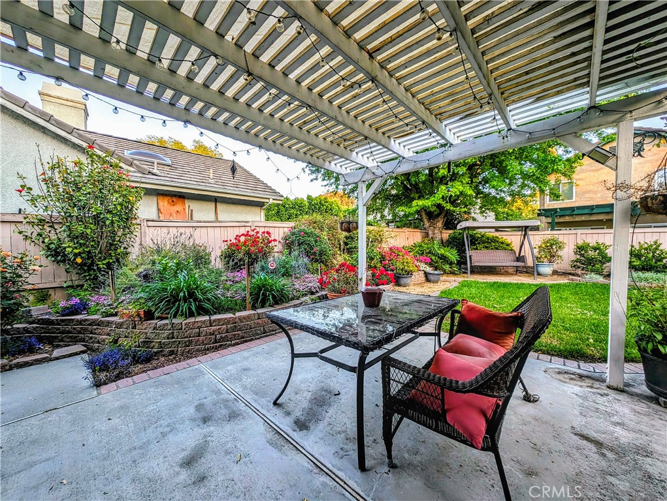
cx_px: 334
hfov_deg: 110.5
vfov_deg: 94.6
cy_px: 250
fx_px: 231
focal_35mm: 12
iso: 48
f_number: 1.95
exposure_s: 1/85.5
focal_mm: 2.23
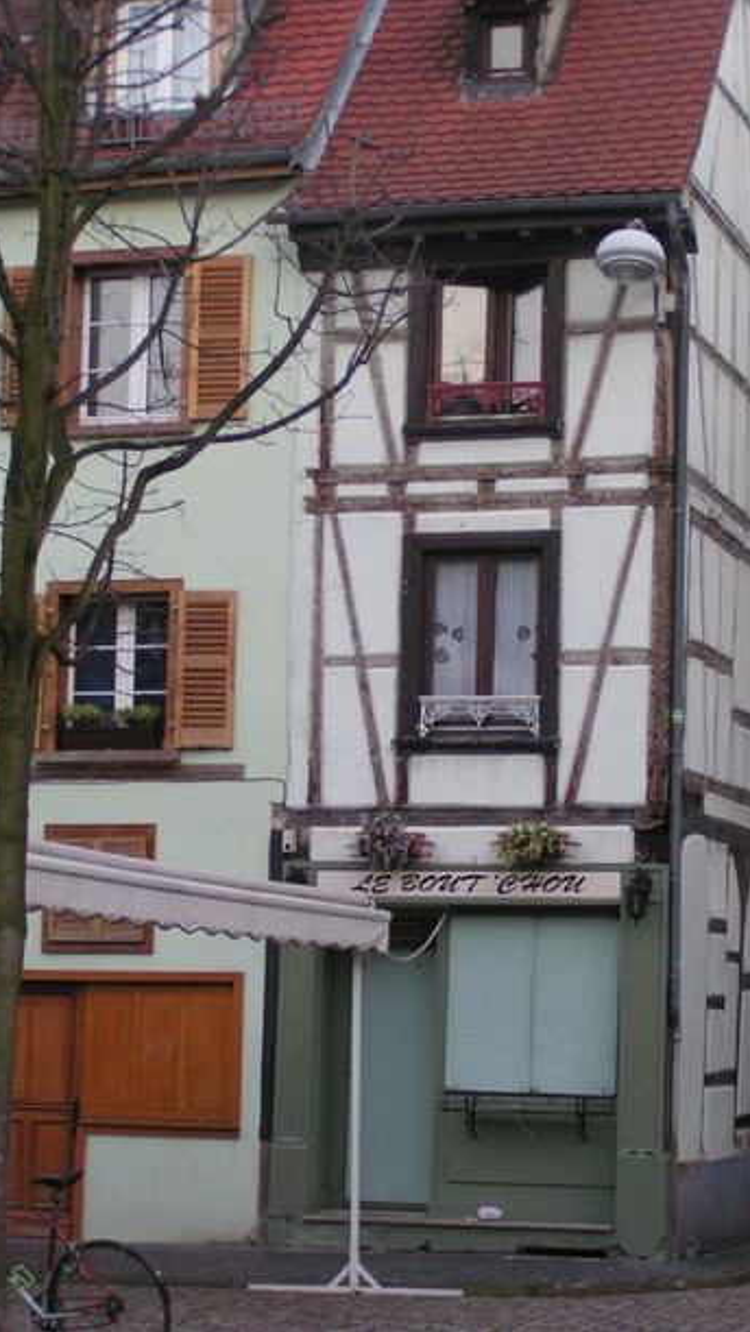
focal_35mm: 82
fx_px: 2897
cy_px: 666
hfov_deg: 14.7
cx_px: 491
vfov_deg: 25.9
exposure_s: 1/40
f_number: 3.2
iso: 200
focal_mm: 11.5
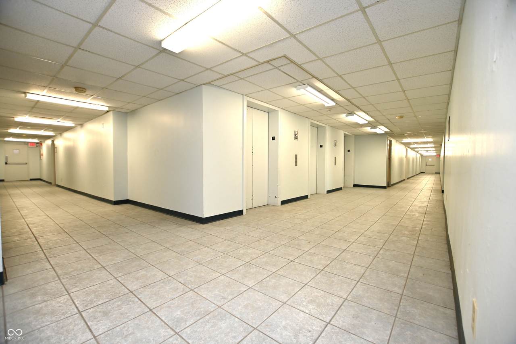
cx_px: 258
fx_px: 215
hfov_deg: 100.4
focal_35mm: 15
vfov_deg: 77.3
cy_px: 172
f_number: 4
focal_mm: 10
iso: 200
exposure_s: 1/60
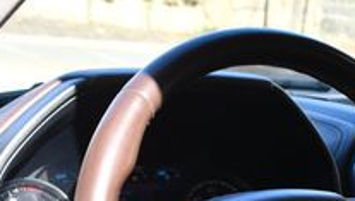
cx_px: 309
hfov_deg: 21.6
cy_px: 364
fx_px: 914
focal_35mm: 97
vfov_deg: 11.6
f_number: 5
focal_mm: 20
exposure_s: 1/250
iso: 400
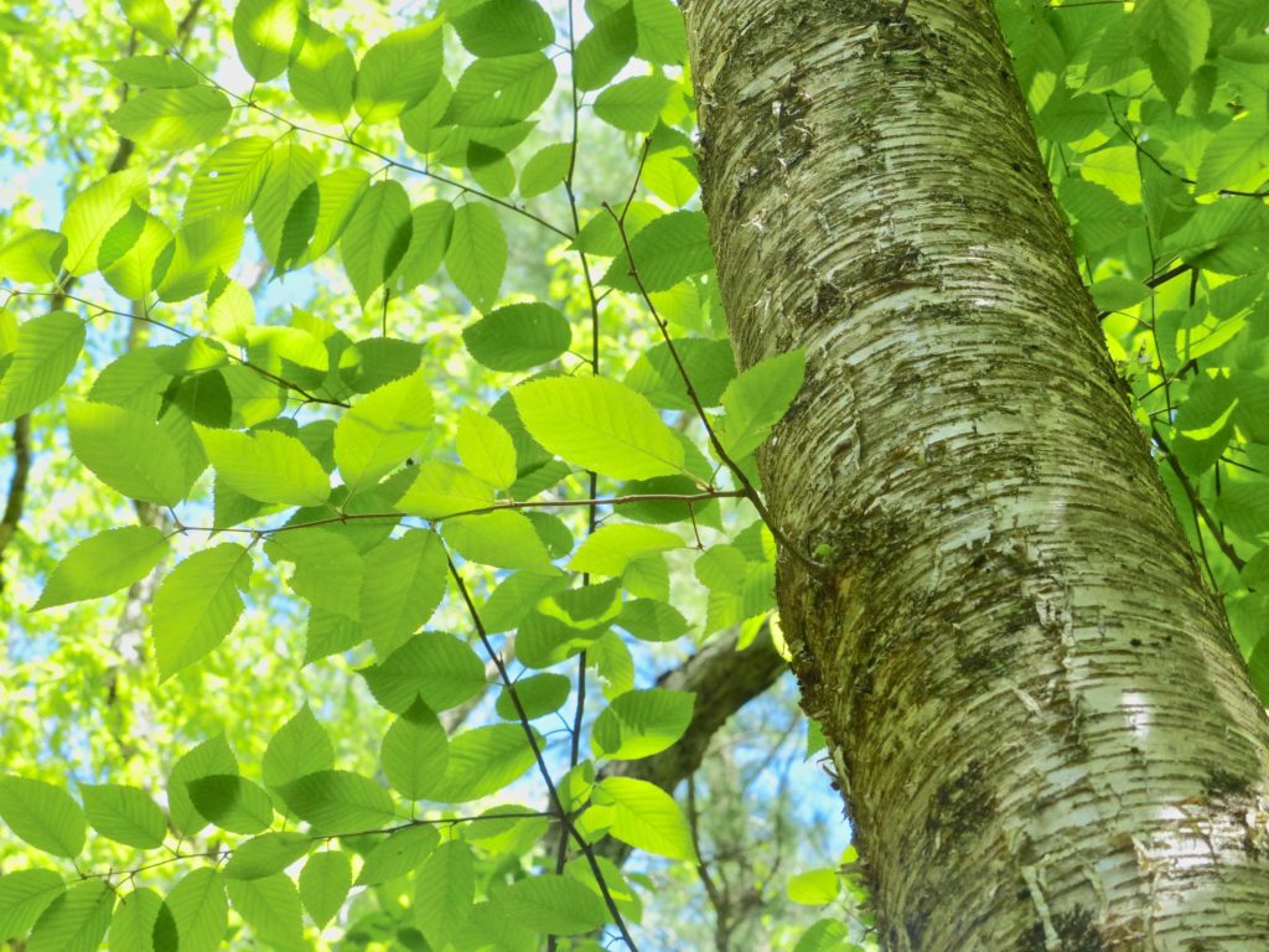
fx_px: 4436
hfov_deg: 16.3
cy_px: 476
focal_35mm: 121
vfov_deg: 12.2
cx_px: 634
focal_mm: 21.8
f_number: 4
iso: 160
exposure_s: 1/200
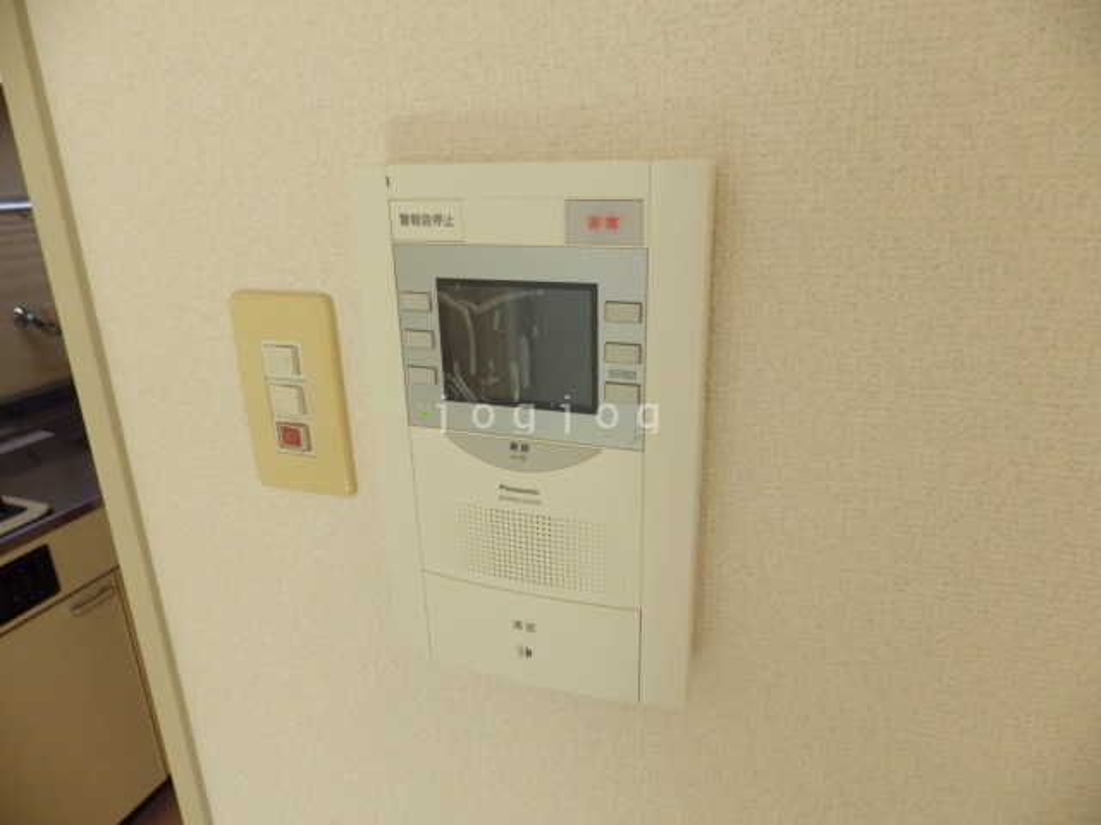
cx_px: 550
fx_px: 700
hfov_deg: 76.4
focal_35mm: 22
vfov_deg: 61.1
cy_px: 412
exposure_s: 1/80
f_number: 3.1
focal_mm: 4
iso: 100
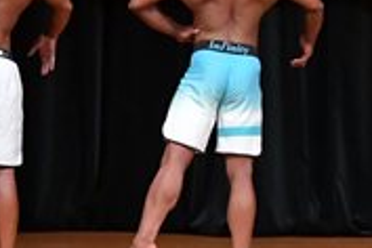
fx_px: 5745
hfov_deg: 3.7
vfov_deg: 2.5
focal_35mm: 556
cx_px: 33
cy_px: 4
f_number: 5.6
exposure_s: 1/400
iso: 5000
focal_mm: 85
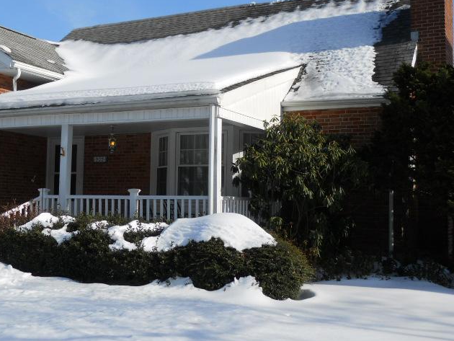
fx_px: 682
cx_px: 166
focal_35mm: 52
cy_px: 142
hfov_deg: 36.6
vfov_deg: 28.0
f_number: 5.6
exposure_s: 1/400
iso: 80
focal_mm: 5.7
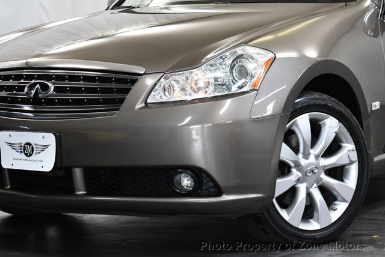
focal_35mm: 110
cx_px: 192
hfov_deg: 18.6
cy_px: 128
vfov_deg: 12.5
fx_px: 1177
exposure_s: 1/125
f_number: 5.6
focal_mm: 55
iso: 1800
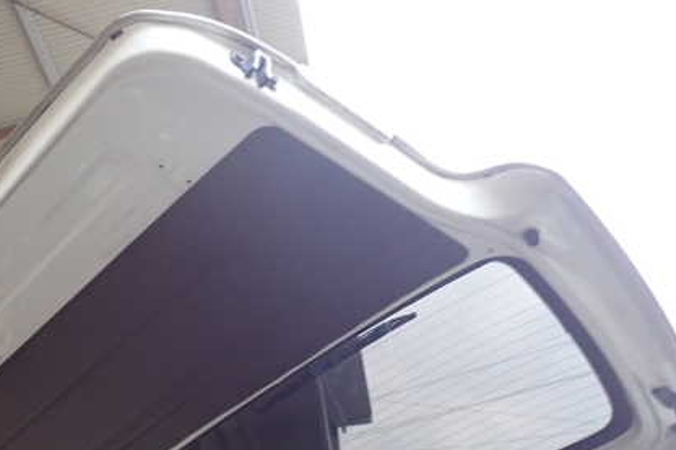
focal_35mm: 45
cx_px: 218
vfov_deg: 29.6
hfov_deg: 42.9
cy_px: 312
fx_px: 845
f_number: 2.3
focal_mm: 5.4
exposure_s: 1/30
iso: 640
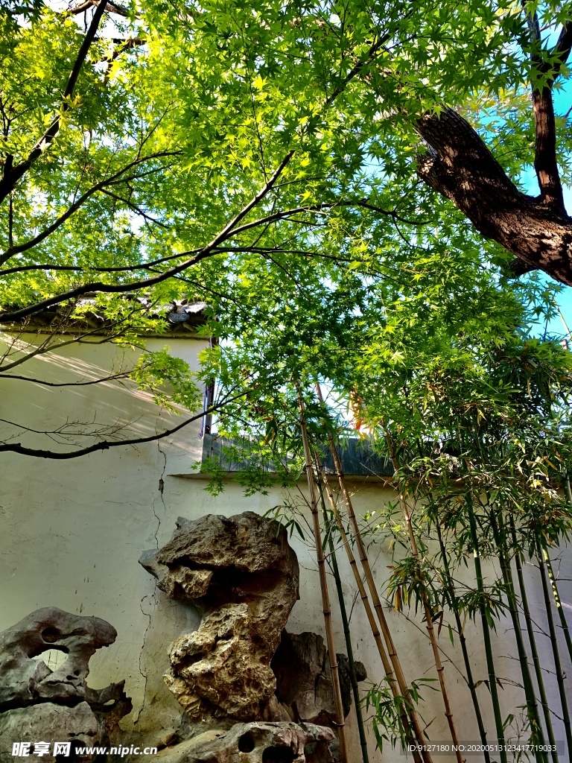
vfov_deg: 67.3
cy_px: 382
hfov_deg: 53.1
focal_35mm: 26
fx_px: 573
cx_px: 286
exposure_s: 1/121
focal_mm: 4.25
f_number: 1.8
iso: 50
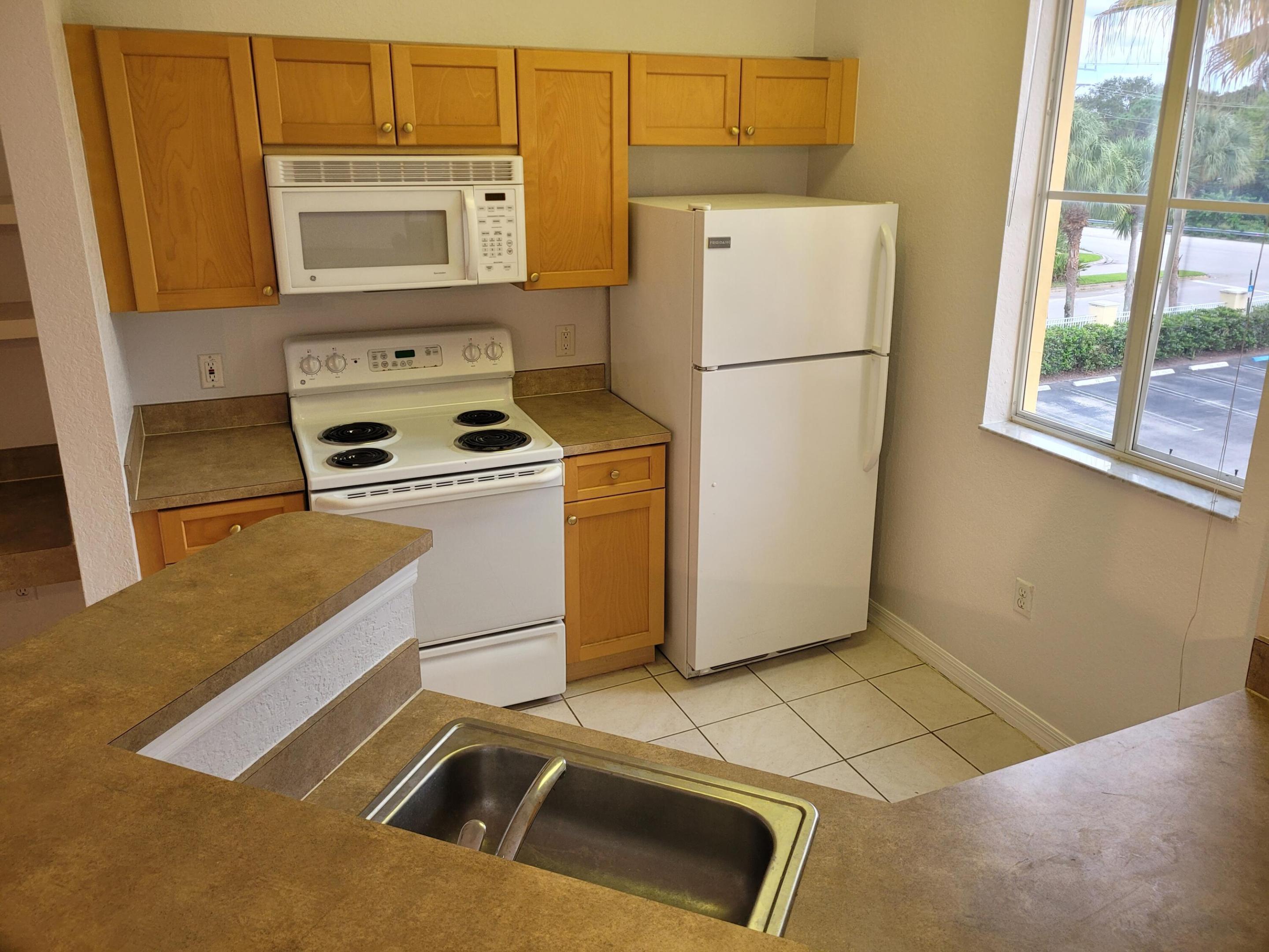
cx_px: 634
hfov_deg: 67.3
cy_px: 476
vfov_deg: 53.1
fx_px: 953
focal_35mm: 26
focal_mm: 5.4
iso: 200
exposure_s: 1/120
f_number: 1.8
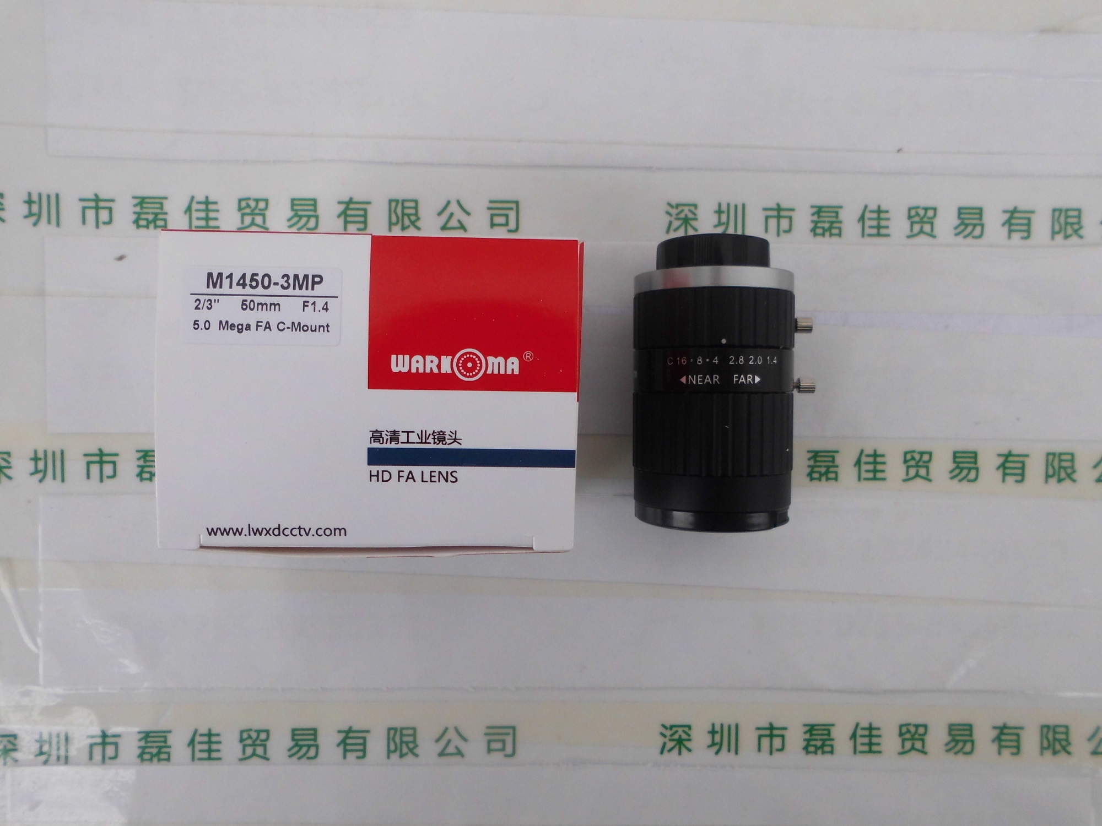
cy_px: 413
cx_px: 551
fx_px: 828
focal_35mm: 26
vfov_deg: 53.1
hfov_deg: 67.3
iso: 100
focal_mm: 4.6
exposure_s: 1/279
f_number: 3.2
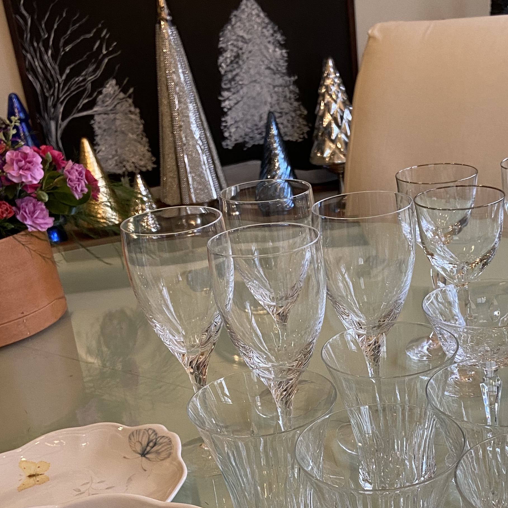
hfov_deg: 33.1
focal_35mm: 51
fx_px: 847
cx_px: 342
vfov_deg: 32.4
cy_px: 411
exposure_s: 1/60
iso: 100
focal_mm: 4.25
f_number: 1.8
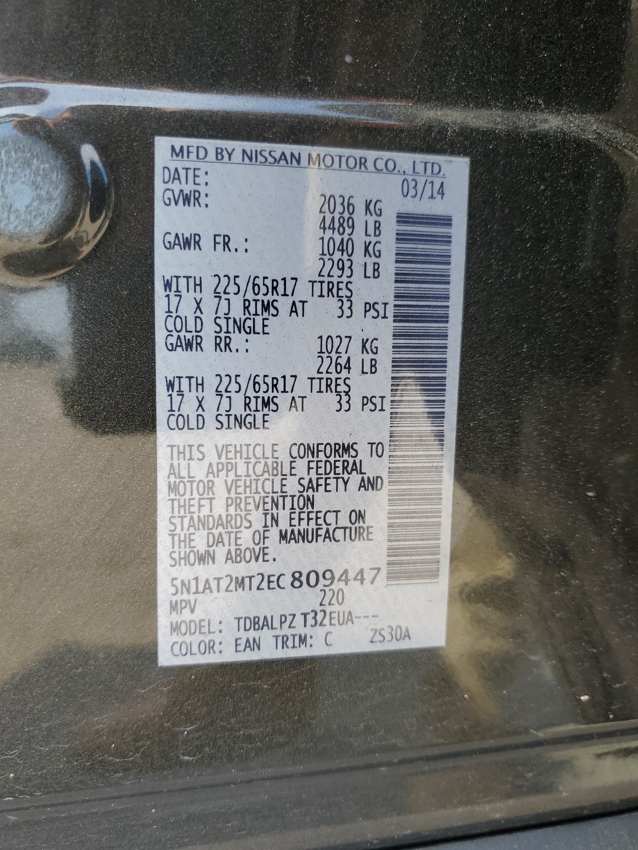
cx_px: 319
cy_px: 425
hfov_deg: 53.1
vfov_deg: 67.3
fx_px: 639
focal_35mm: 26
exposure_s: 1/263
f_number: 1.5
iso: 50
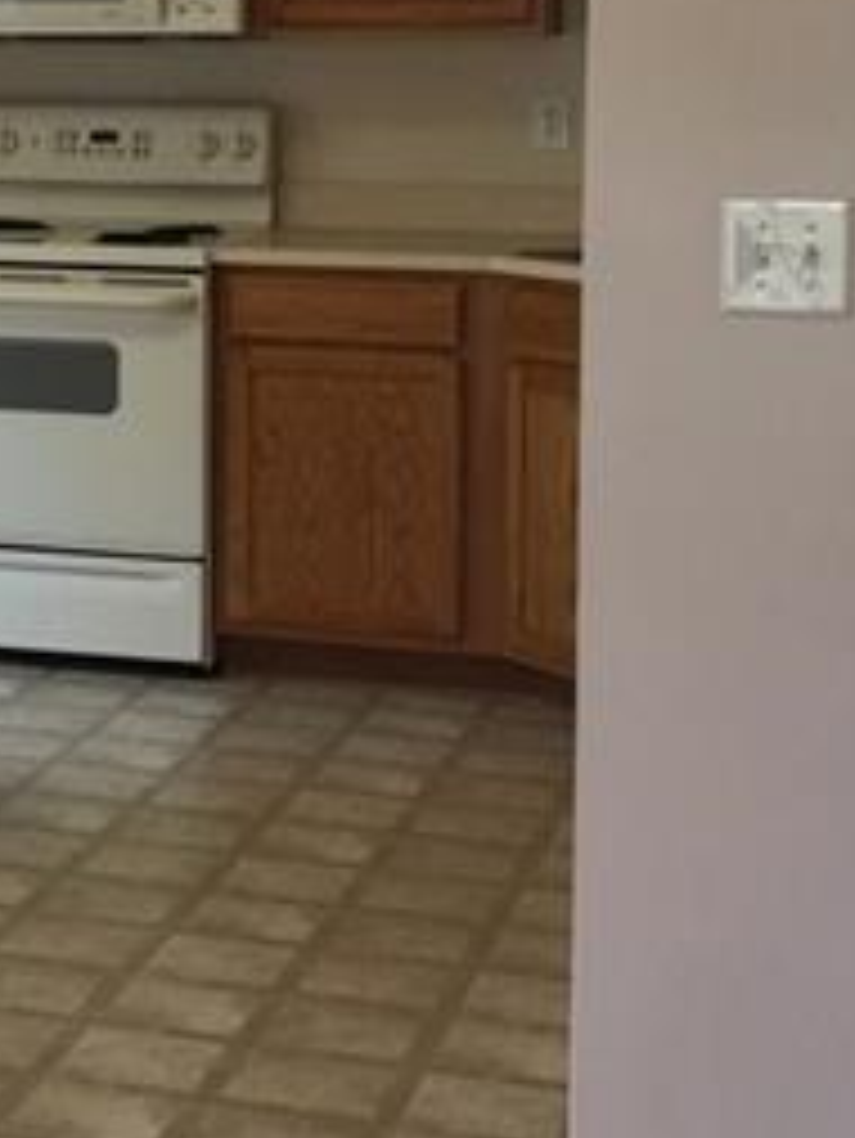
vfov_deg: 21.9
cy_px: 220
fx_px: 2896
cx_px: -324
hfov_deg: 15.8
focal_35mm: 88
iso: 32
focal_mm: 4.15
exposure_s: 1/60
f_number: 2.2
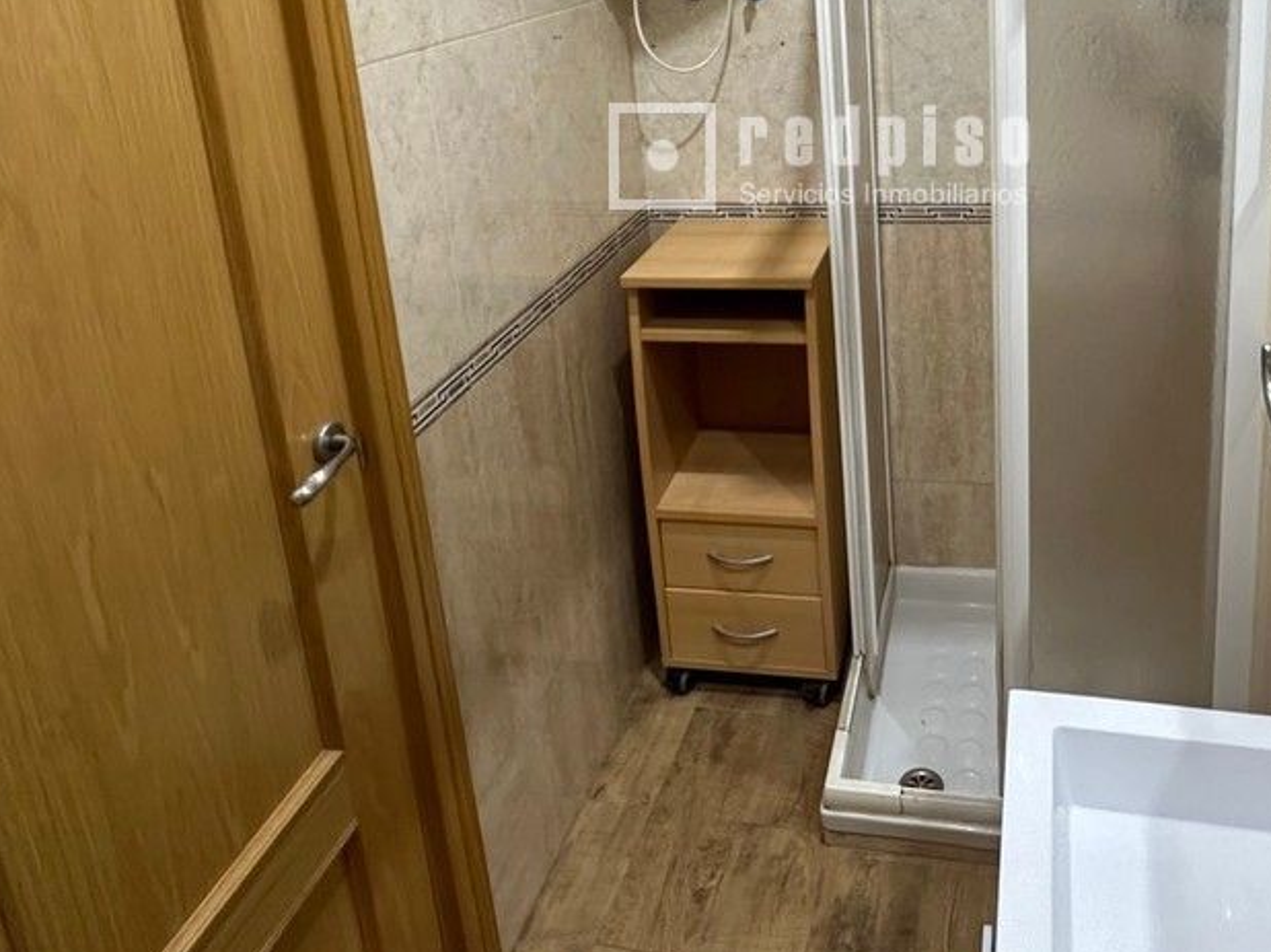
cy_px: 158
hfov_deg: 60.5
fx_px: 1064
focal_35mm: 29
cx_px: 823
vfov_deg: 45.2
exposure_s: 1/50
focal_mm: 2.22
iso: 320
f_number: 2.2
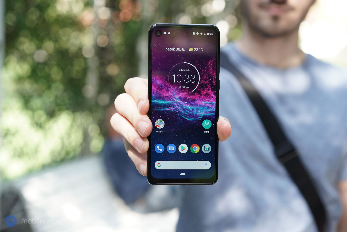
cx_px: 174
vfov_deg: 24.6
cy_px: 116
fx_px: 530
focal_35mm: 55
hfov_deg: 36.2
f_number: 4
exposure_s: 1/160
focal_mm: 55
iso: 320
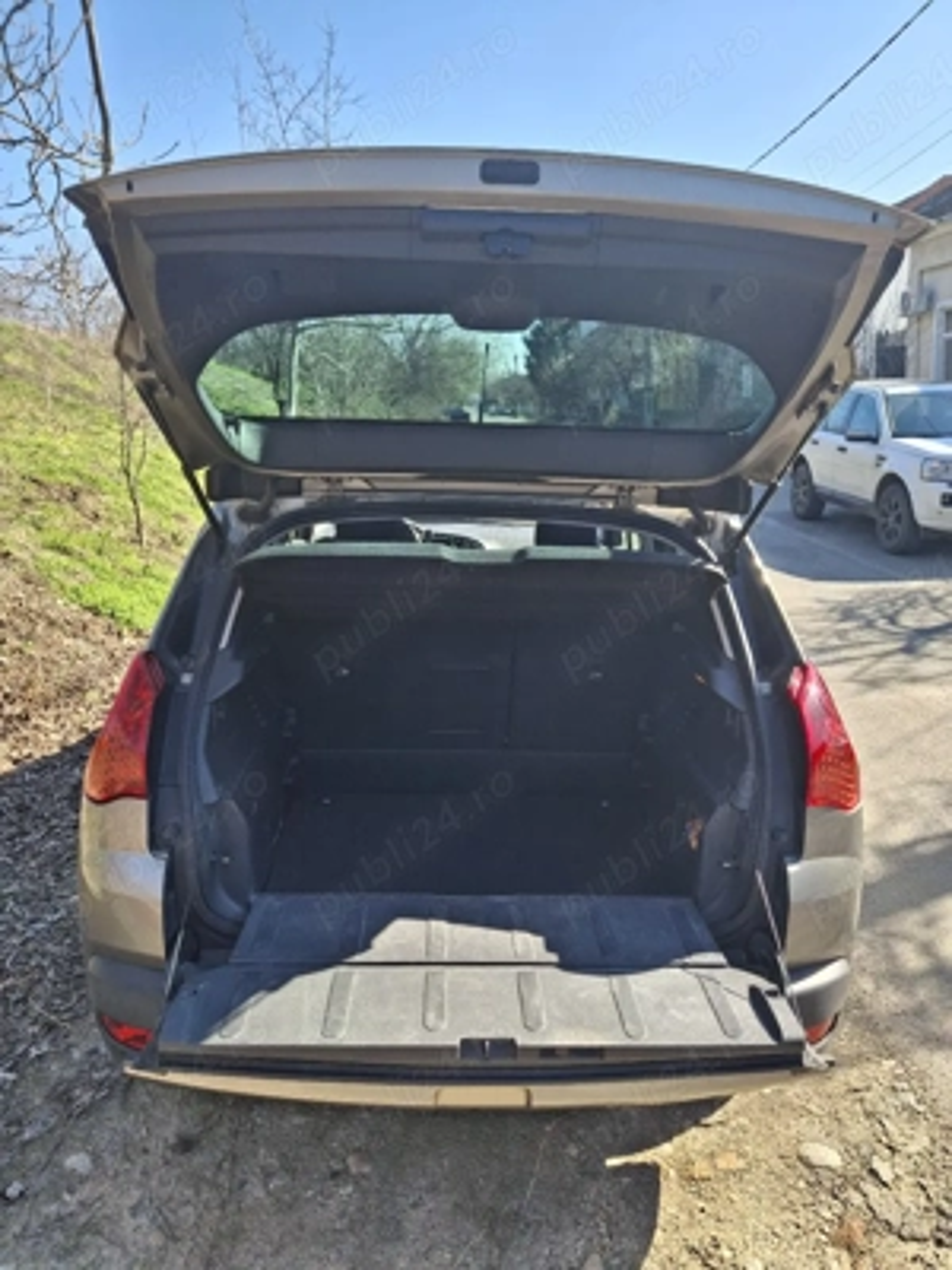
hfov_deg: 54.9
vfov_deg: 69.4
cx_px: 476
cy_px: 635
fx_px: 917
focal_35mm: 25
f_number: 1.8
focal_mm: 4.69
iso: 25
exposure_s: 1/435
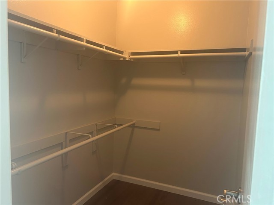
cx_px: 137
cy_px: 102
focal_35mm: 26
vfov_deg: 53.1
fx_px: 206
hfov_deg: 67.3
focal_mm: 5.7
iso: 250
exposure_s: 1/60
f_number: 1.5
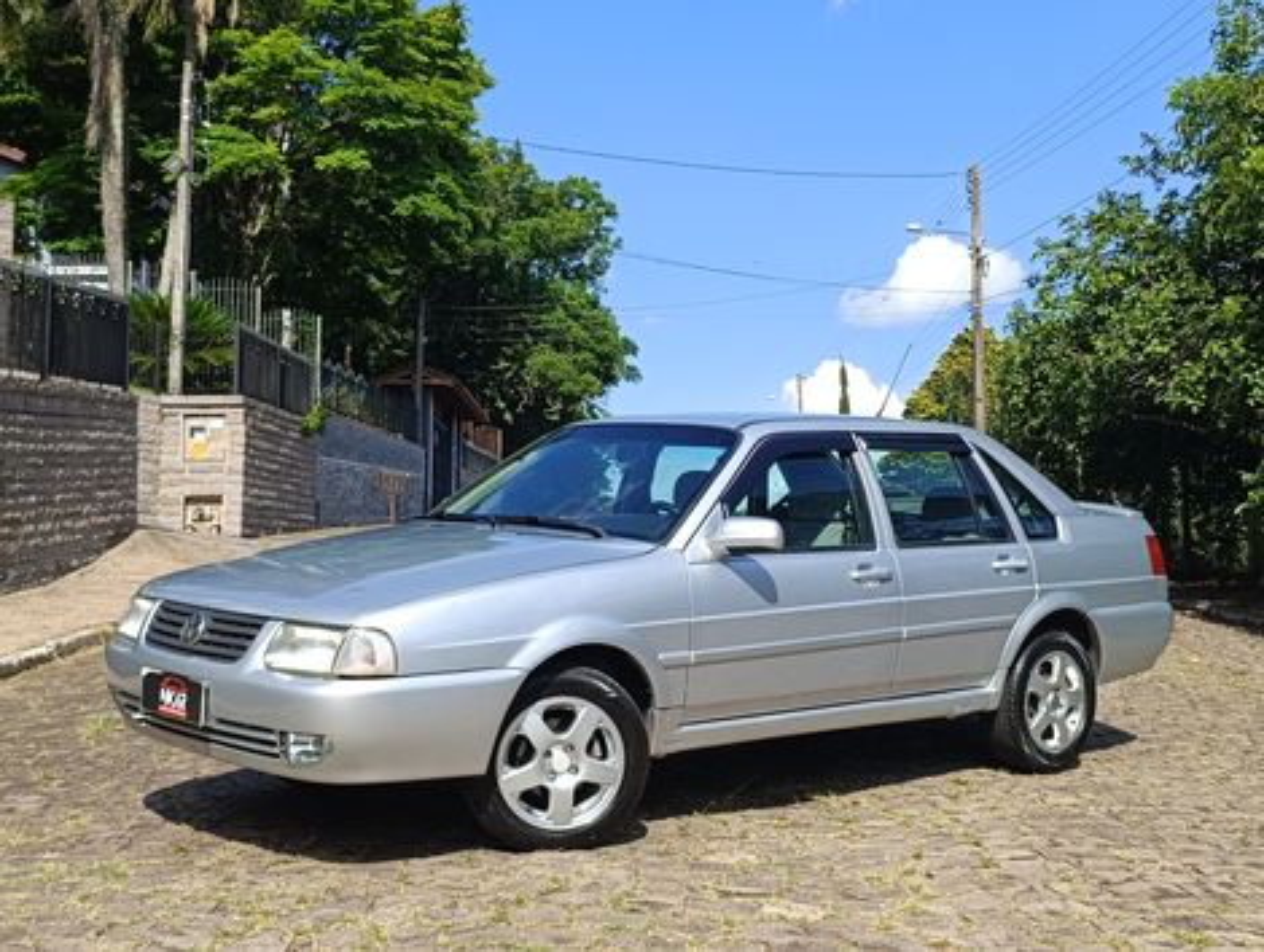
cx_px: 632
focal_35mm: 26
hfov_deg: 67.2
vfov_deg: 53.2
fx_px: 951
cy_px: 476
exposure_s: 1/1497
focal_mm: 4.94
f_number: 1.5
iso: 65
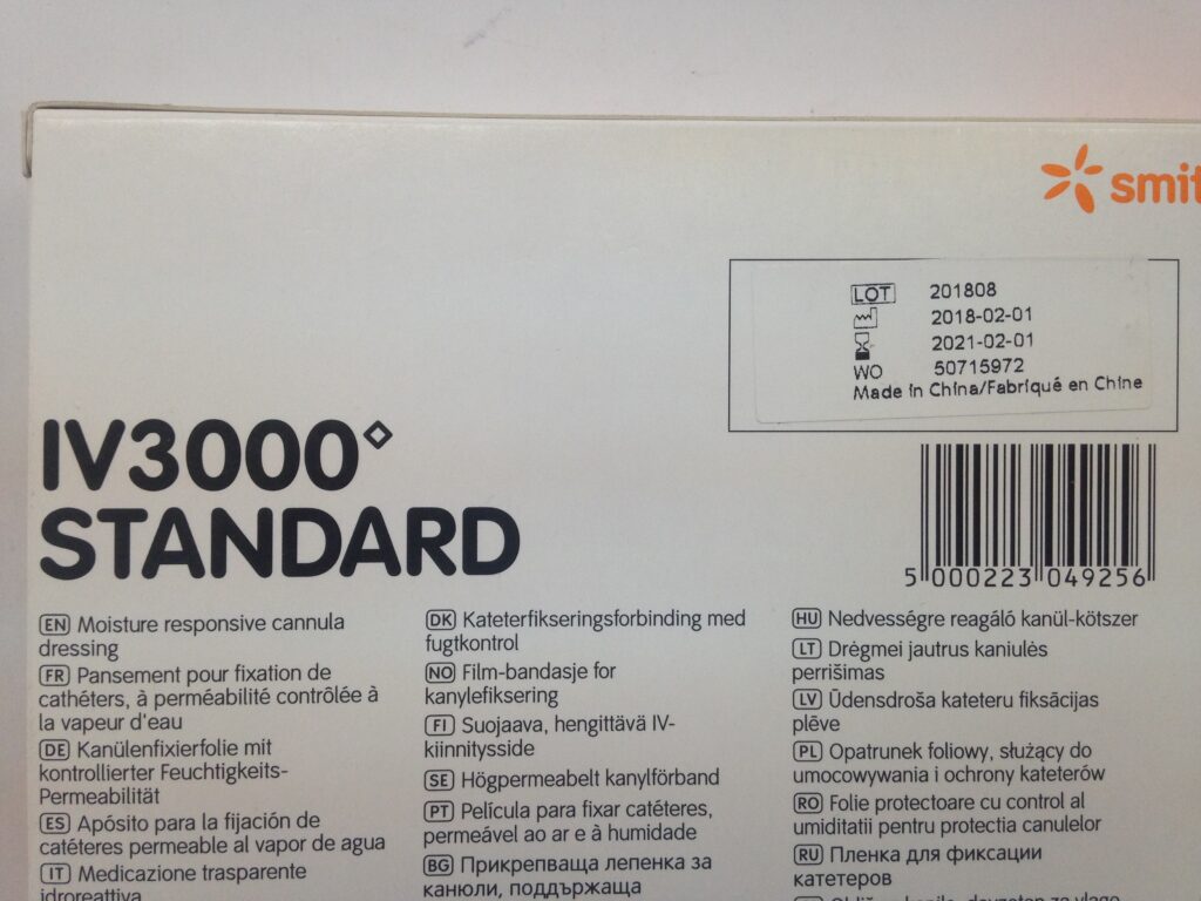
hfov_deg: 55.4
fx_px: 1145
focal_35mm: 33
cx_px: 600
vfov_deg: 42.9
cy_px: 450
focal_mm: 4.12
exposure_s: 1/120
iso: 80
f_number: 2.4
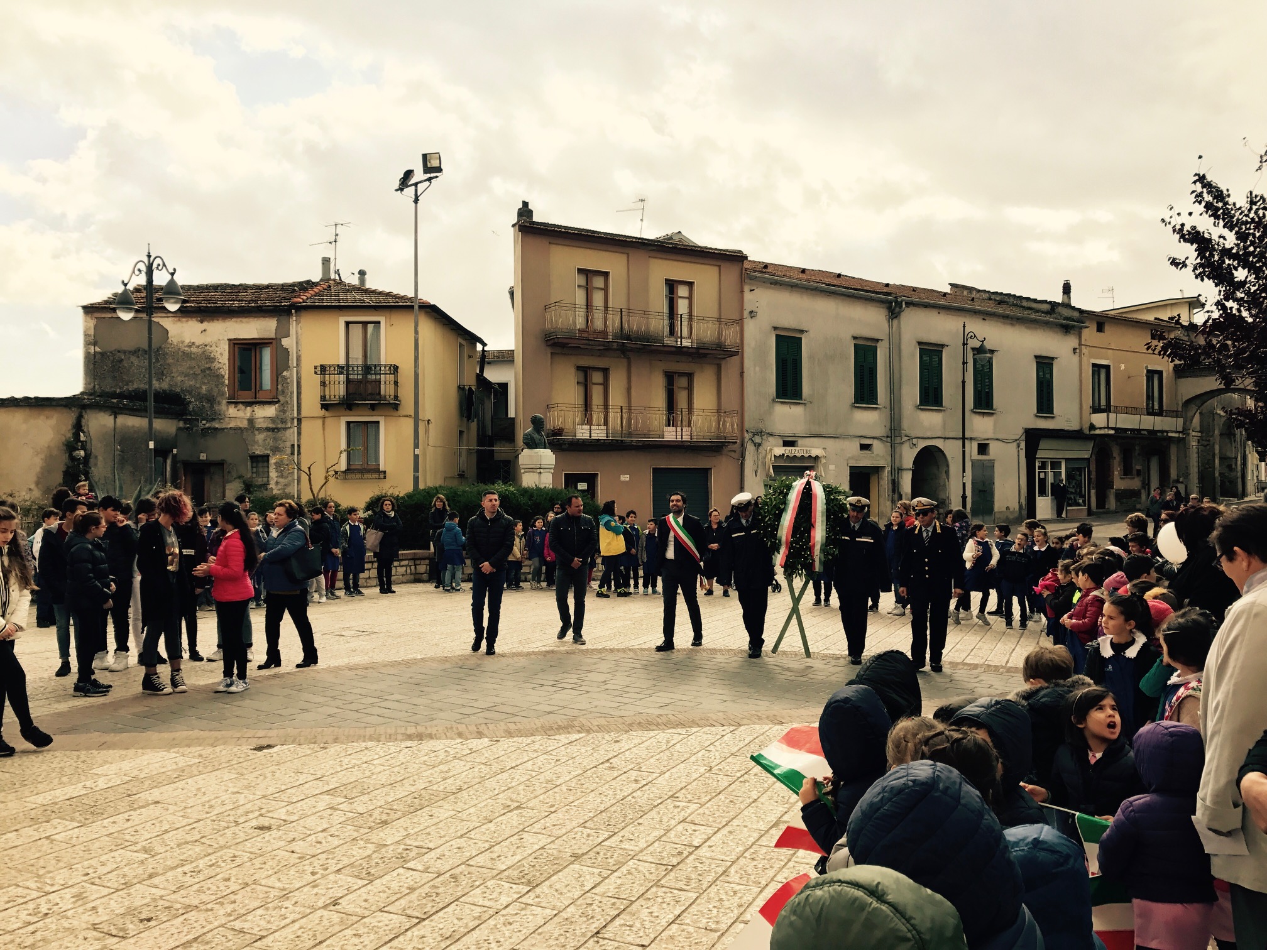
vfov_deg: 49.7
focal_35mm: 28
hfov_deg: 63.4
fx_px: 1025
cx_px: 634
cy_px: 475
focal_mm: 3.99
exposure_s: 1/1294
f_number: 1.8
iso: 20
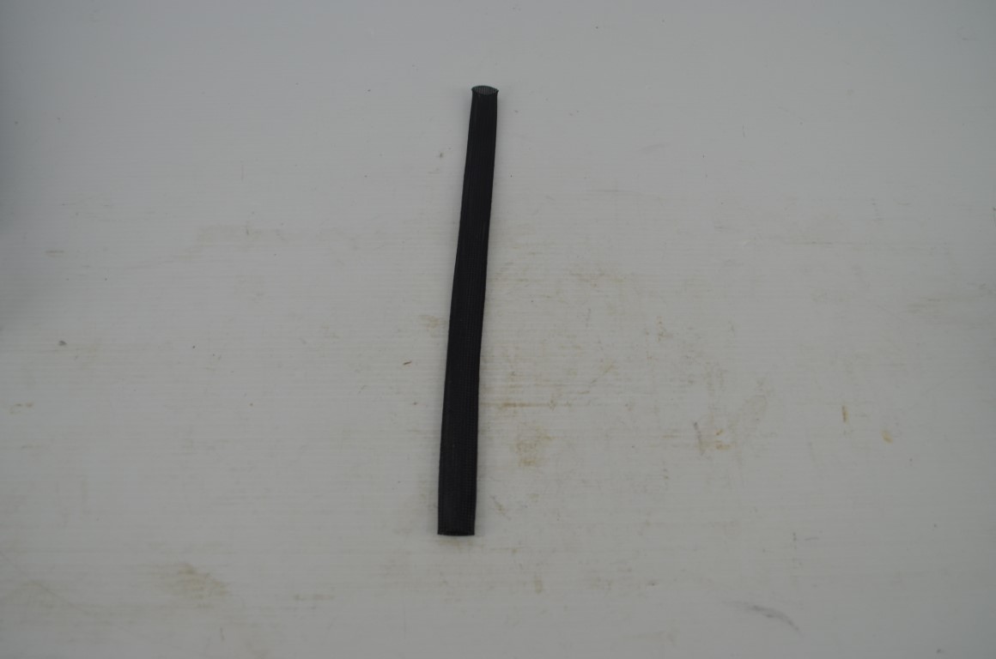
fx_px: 828
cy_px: 330
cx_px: 498
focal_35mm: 30
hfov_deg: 62.0
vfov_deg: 43.4
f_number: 5
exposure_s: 1/100
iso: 400
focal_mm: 20
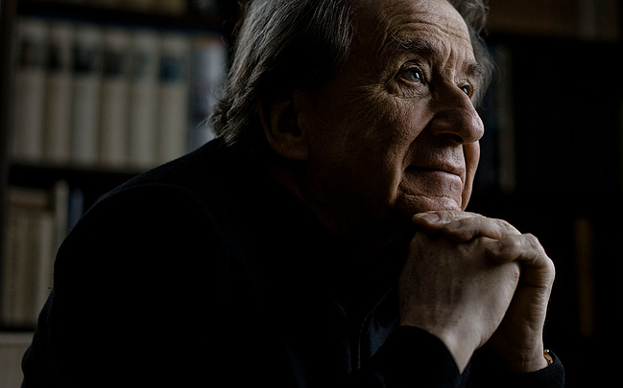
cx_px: 407
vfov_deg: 16.1
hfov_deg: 25.4
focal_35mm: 81
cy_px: 186
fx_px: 1375
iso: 1250
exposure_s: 1/160
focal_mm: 55
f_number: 2
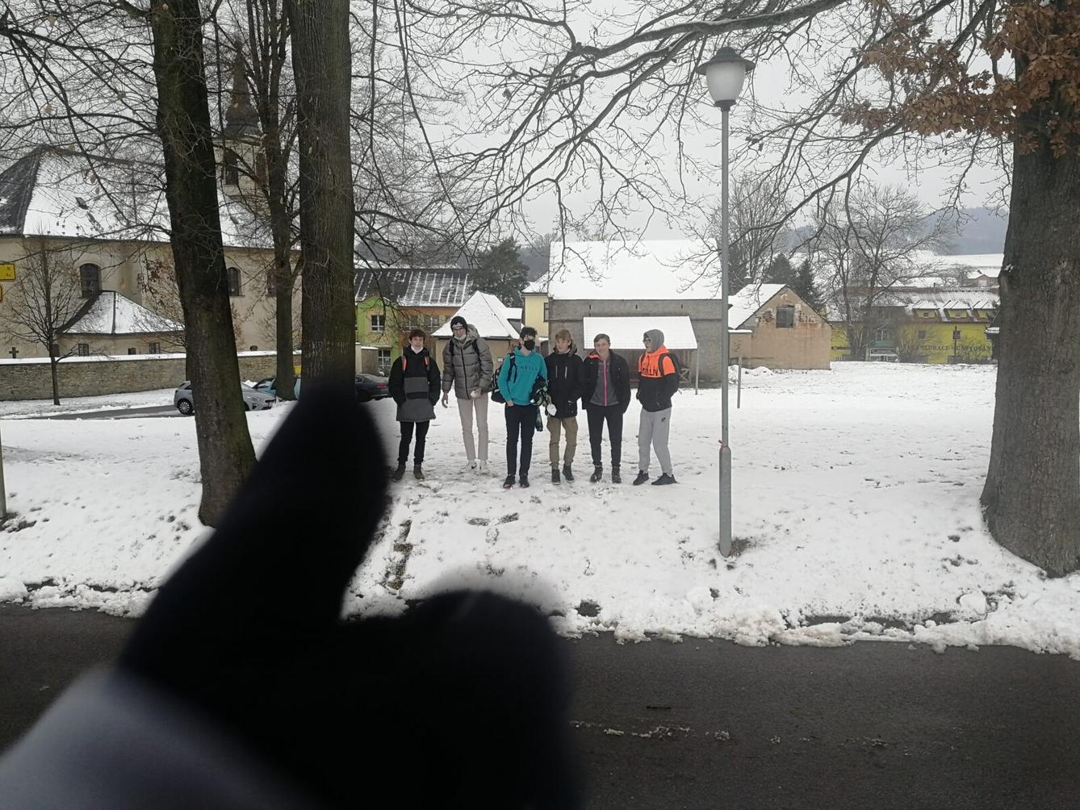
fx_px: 843
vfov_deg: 51.4
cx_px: 540
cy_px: 405
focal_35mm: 27
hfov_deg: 65.3
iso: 64
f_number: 2.2
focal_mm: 3.95
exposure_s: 1/100
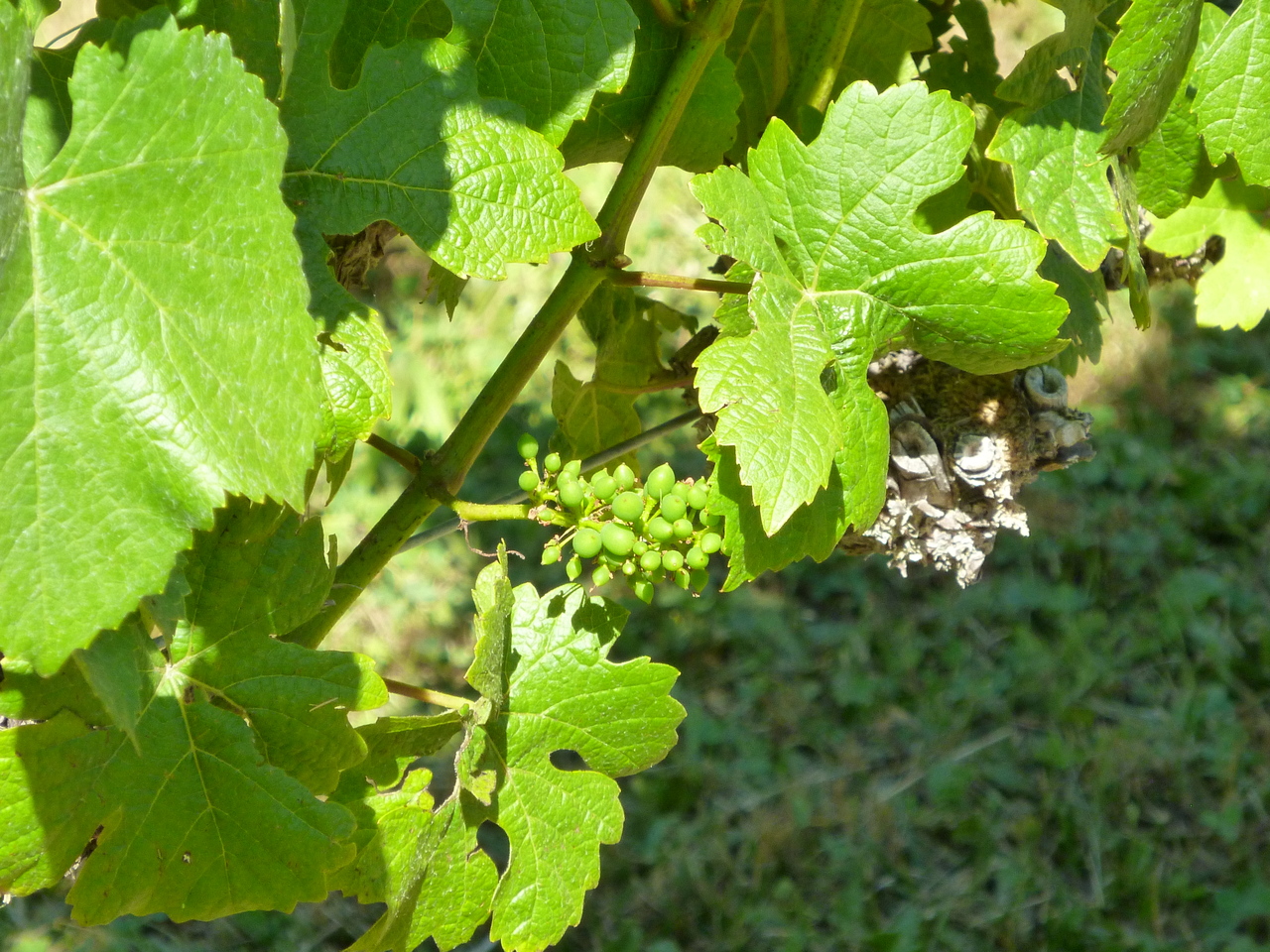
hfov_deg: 7.9
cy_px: 476
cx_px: 635
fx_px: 9172
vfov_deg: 5.9
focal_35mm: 250
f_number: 5.9
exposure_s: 1/125
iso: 200
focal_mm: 36
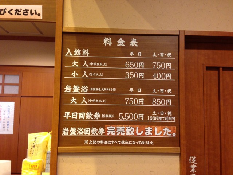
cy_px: 88
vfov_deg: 42.9
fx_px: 222
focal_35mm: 33
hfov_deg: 55.4
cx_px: 116
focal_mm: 4.13
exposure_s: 1/20
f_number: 2.4
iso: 200
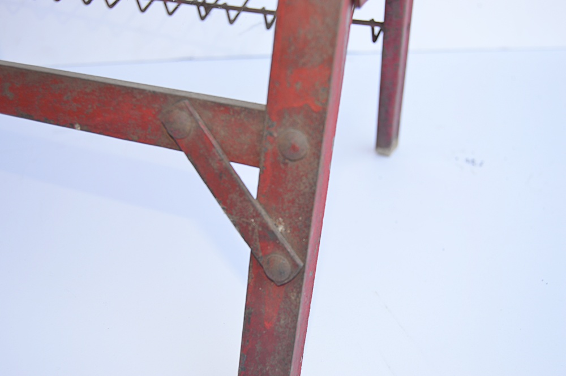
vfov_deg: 38.3
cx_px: 283
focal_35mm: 34
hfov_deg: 55.1
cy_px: 188
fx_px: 542
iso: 125
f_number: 4
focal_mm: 23
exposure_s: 1/125
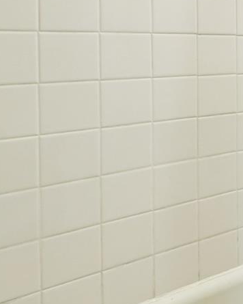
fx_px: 501
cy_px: 59
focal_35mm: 56
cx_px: 520
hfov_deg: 17.1
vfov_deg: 32.8
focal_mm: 11
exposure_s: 1/15
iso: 800
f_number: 8
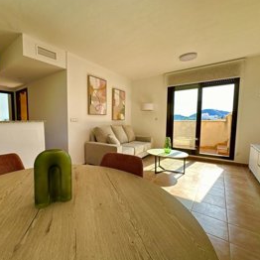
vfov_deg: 84.0
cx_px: 90
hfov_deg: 81.6
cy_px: 131
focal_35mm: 17
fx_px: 144
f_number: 2.2
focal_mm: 2.22
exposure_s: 1/216
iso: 40
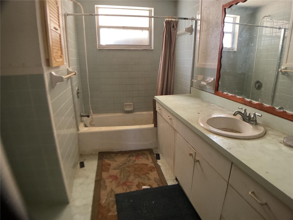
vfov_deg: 48.2
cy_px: 110
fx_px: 245
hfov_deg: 61.7
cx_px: 146
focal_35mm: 29
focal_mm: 3
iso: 250
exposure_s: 1/33
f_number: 1.8
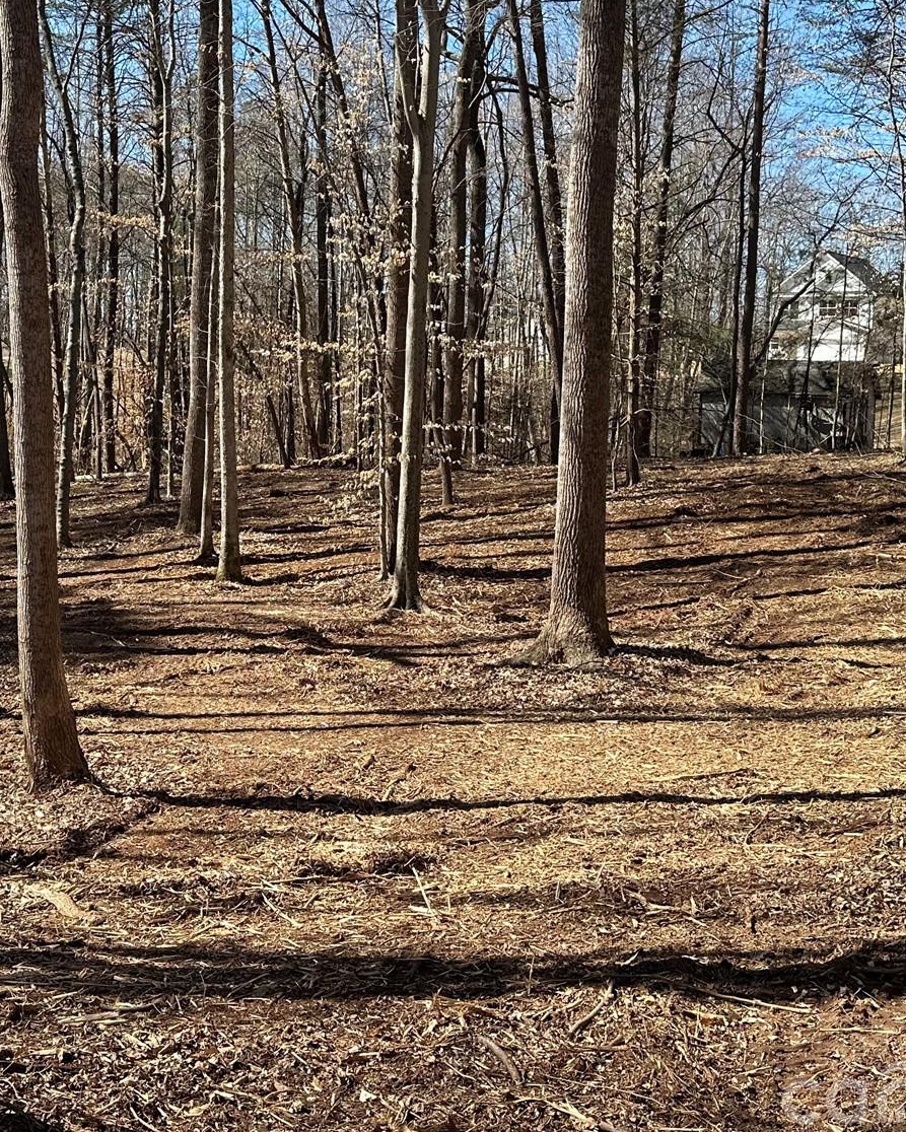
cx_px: 317
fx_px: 1441
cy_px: 411
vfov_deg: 42.5
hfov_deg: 34.6
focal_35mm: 43
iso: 80
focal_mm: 6.86
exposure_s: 1/1613
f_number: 1.78
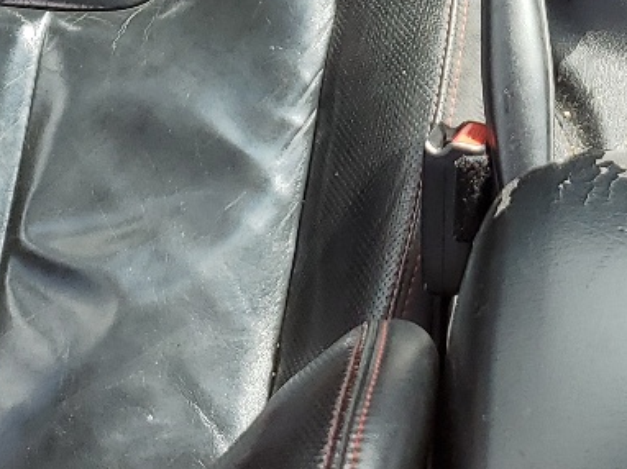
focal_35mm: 109
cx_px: 609
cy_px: -162
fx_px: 1973
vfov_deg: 13.1
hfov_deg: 17.7
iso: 50
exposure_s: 1/357
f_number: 1.5
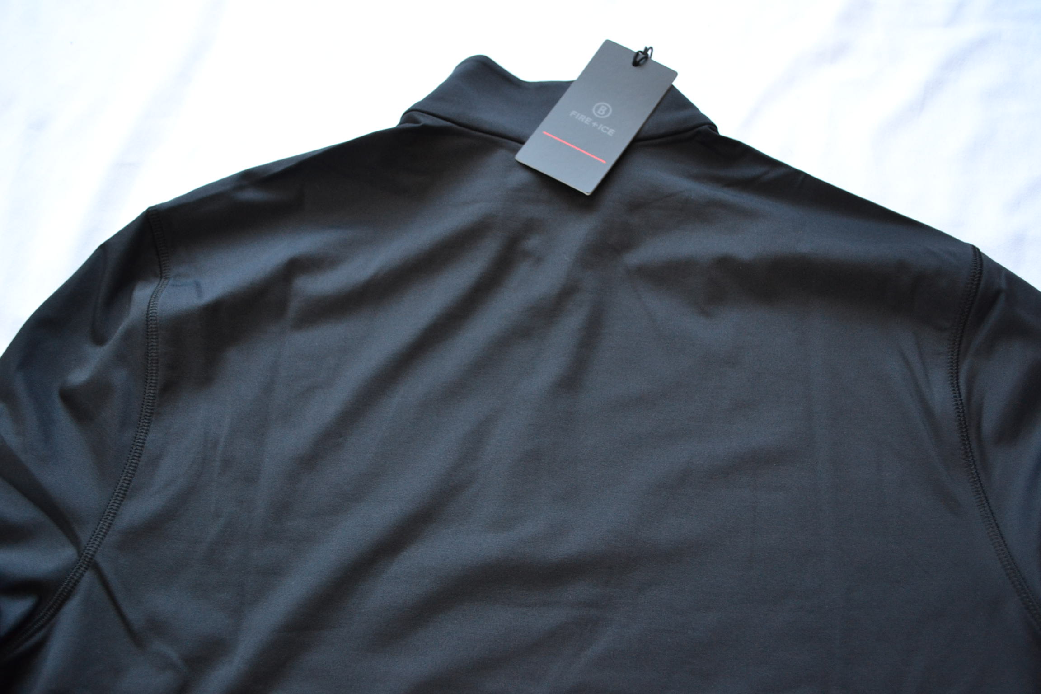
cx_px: 520
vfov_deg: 43.6
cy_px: 347
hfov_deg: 61.9
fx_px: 867
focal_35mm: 30
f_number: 3.8
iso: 900
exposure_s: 1/60
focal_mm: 20
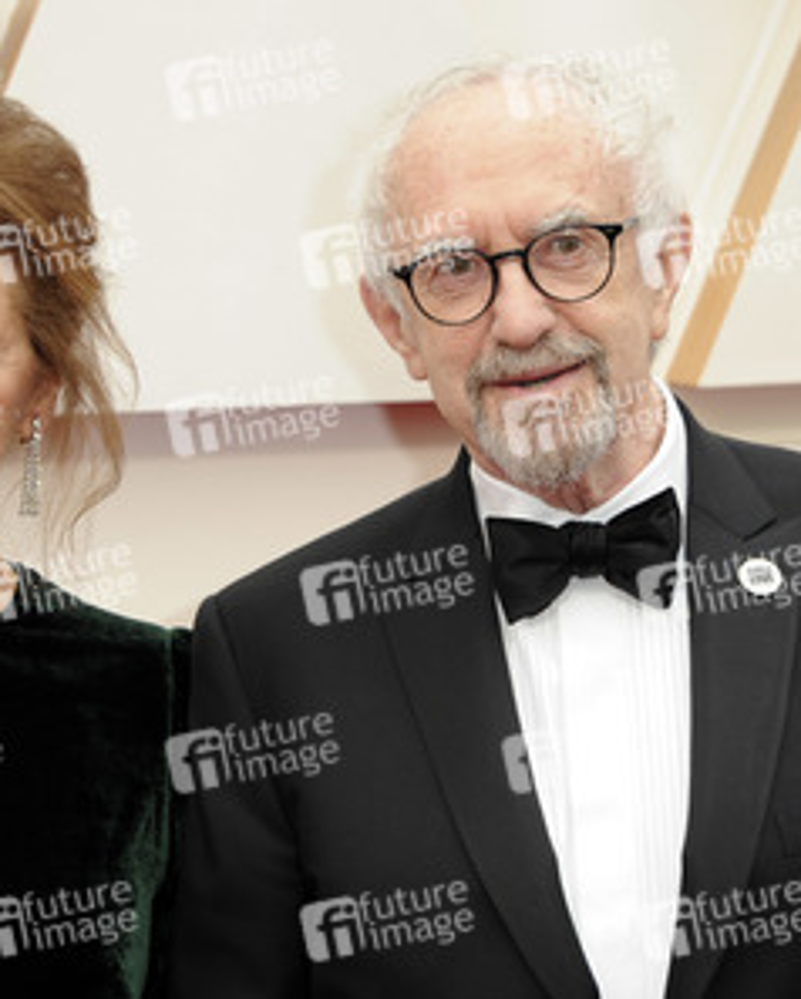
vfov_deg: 10.1
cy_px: 501
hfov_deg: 8.1
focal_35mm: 192
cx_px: 296
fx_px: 5684
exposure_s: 1/200
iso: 800
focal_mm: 135
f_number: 7.1
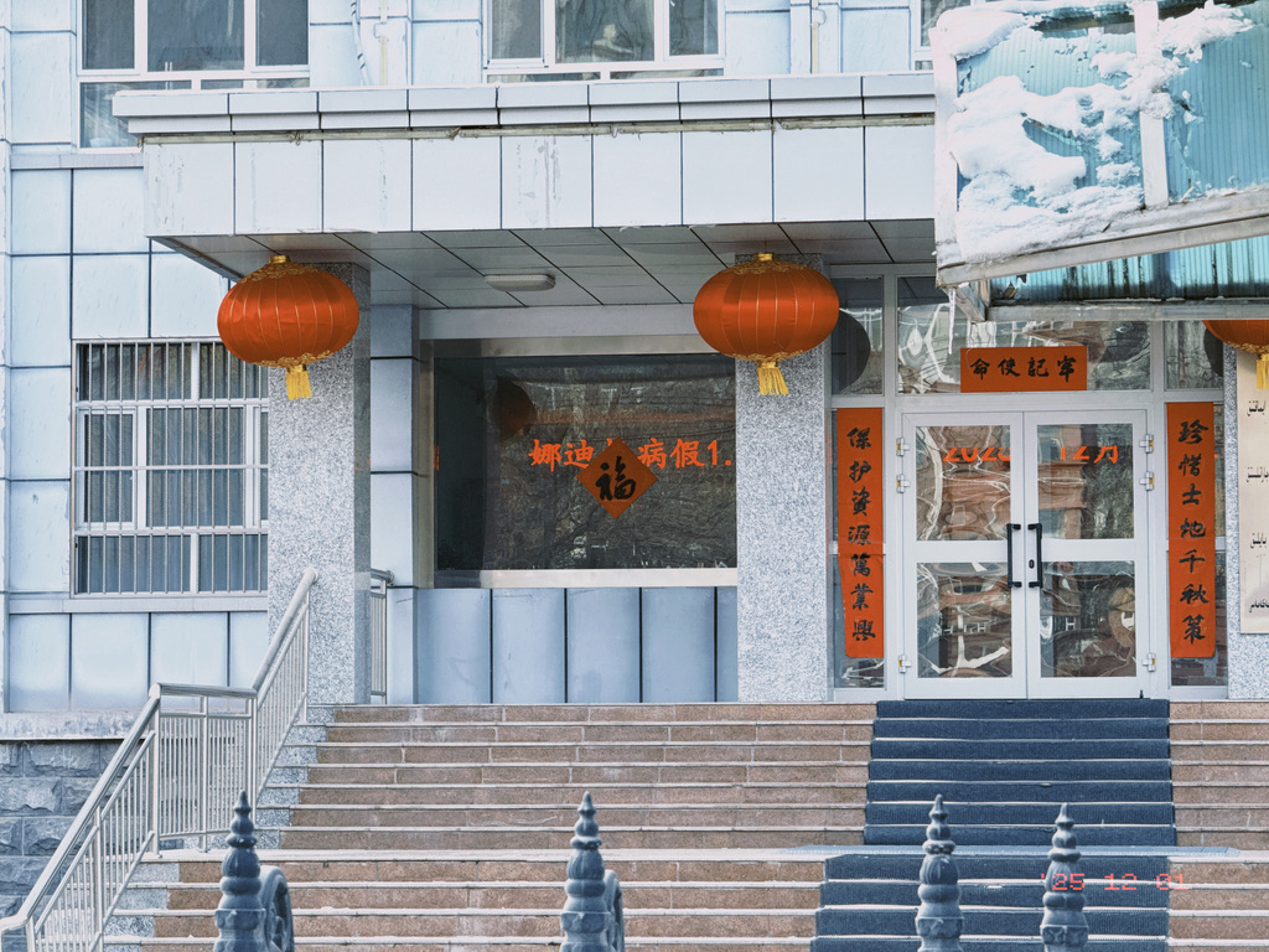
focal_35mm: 120
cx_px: 634
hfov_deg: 16.4
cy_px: 476
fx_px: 4399
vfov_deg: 12.3
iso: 40
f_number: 2.8
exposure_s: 1/139
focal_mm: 15.66
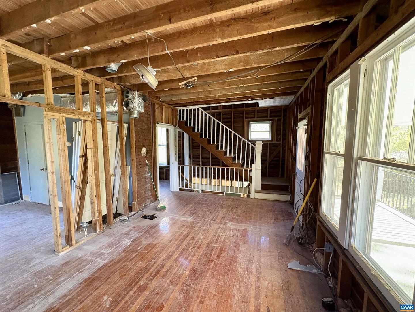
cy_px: 156
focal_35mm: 14
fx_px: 168
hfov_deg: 102.1
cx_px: 208
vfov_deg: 85.7
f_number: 2.2
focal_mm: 2.22
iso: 640
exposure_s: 1/60
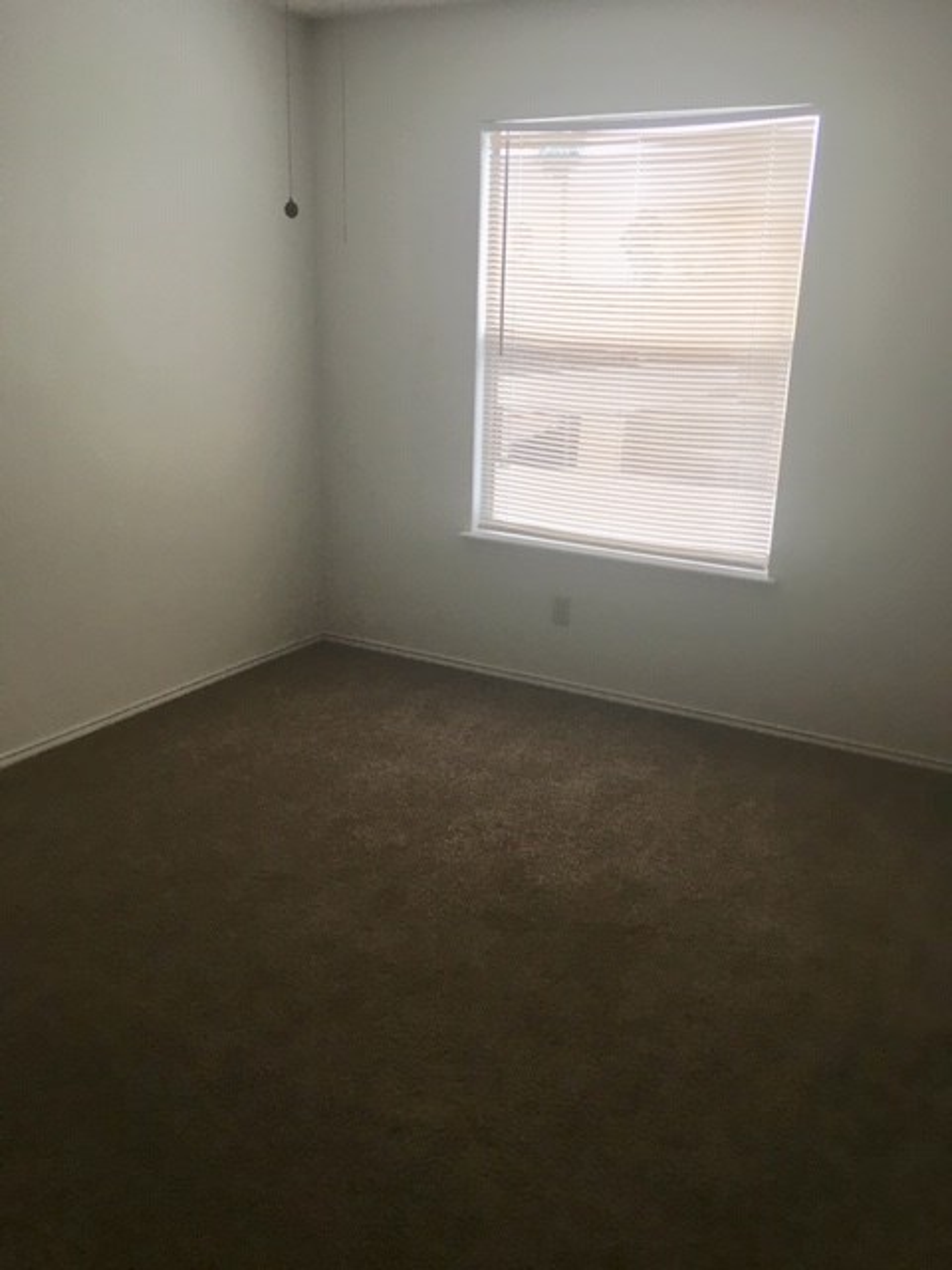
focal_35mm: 29
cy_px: 635
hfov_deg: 48.2
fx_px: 1063
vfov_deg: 61.7
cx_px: 476
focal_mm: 4.15
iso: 80
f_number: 2.2
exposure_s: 1/30
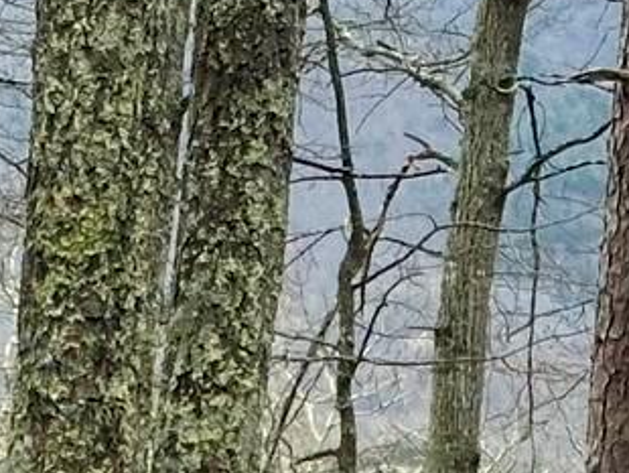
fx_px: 5765
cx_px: -148
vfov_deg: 4.6
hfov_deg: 6.2
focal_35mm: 317
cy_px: 944
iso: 64
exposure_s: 1/411
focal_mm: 6.86
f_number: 1.78
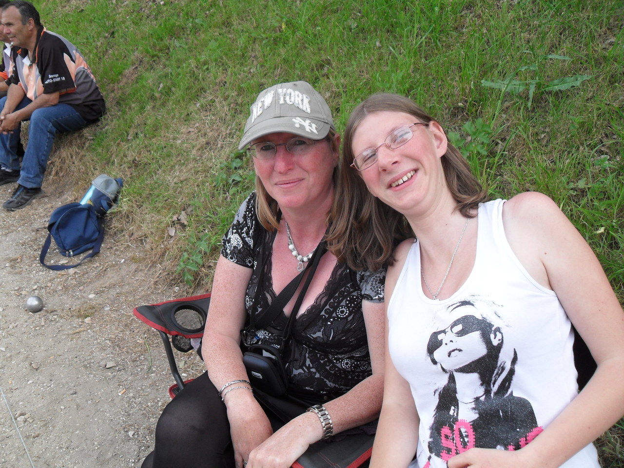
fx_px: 631
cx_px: 312
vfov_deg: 40.7
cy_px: 234
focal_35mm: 35
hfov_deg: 52.6
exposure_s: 1/250
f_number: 2.8
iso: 100
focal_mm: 6.2
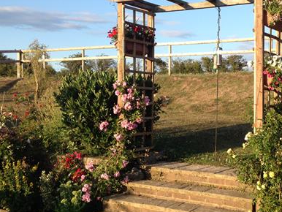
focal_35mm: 58
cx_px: 210
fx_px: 473
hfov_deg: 32.6
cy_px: 104
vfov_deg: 25.3
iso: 50
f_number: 2.4
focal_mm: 4.28
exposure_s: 1/531
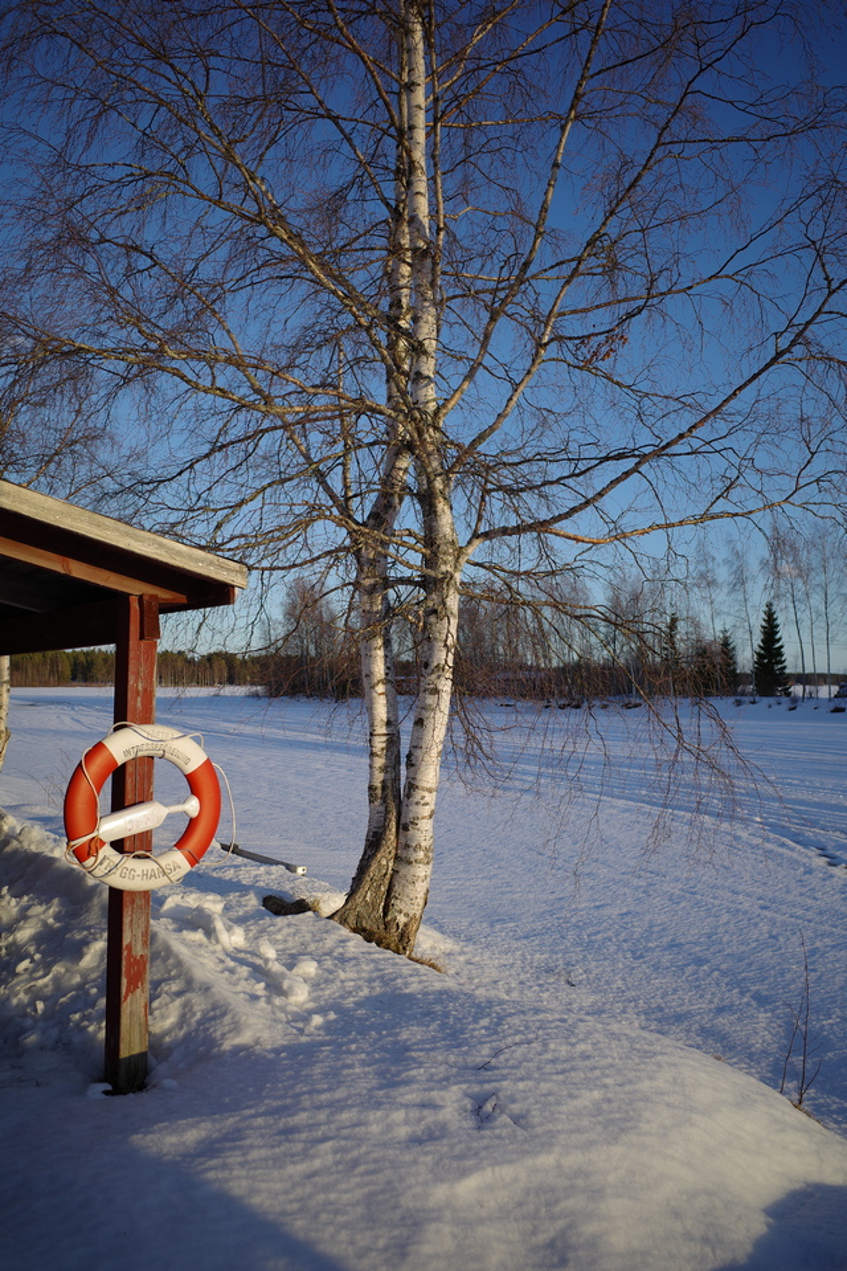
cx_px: 424
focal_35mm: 28
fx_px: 988
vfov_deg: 65.5
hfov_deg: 46.4
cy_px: 636
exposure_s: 1/800
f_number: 2.8
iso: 100
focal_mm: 18.3
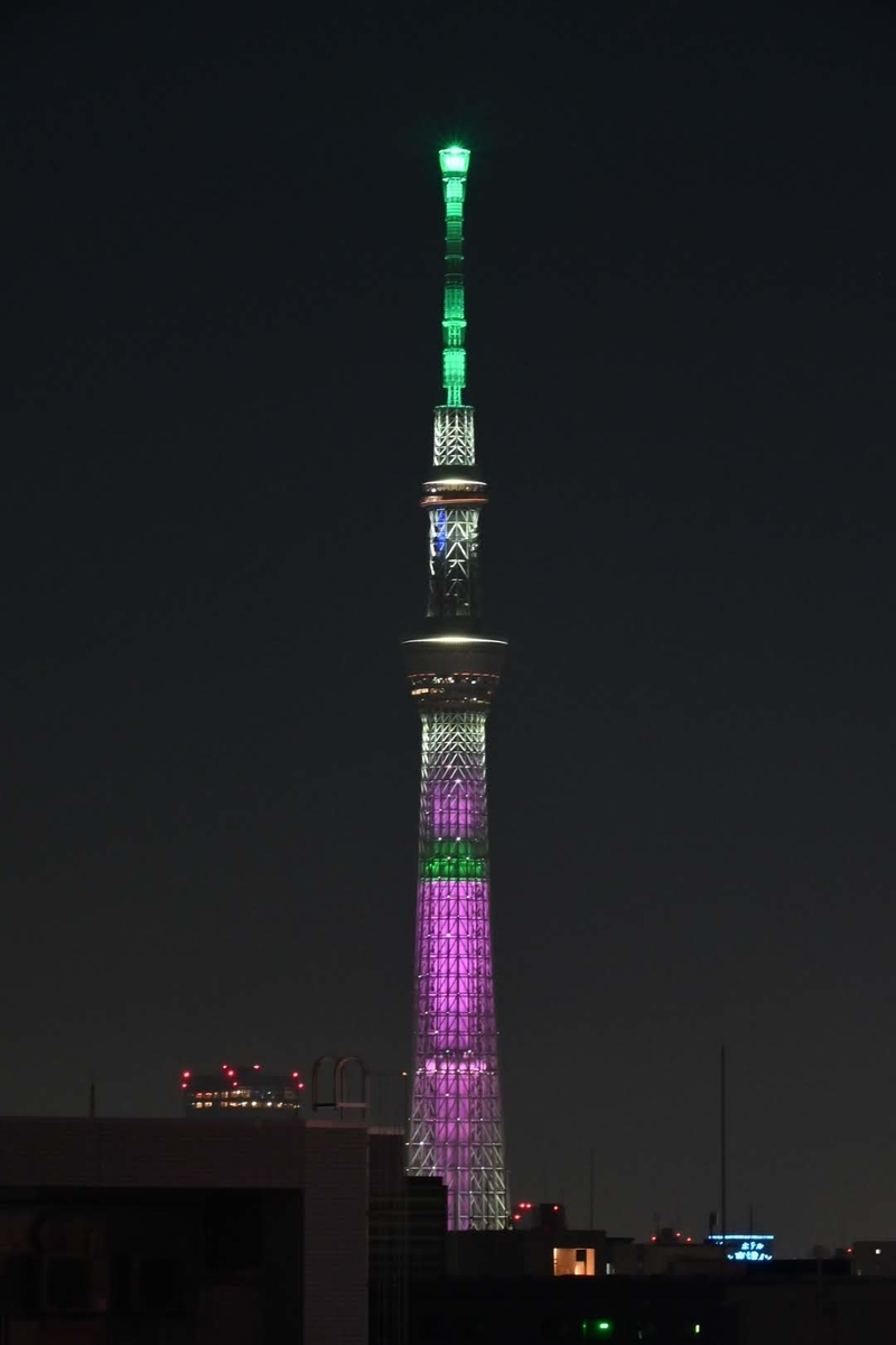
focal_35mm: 195
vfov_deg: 10.5
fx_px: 7279
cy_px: 672
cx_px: 448
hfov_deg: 7.0
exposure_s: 1.3
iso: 800
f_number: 16
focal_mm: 130
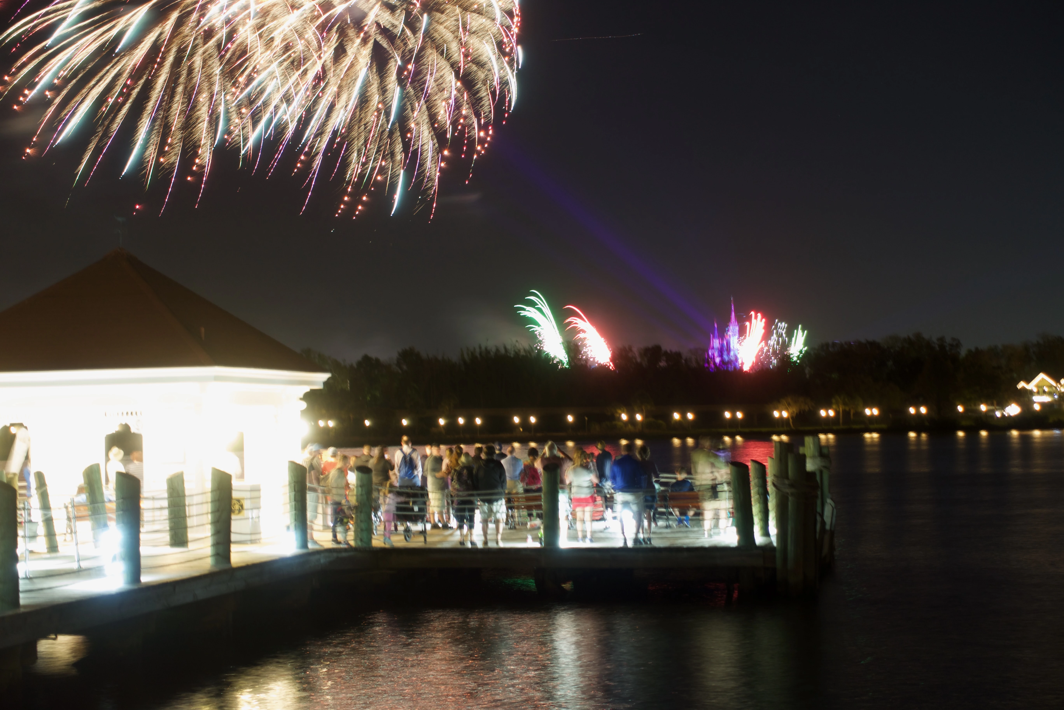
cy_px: 355
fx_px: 2010
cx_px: 532
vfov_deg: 20.0
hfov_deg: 29.7
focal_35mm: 68
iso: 100
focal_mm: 24.82
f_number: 2.8
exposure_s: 4
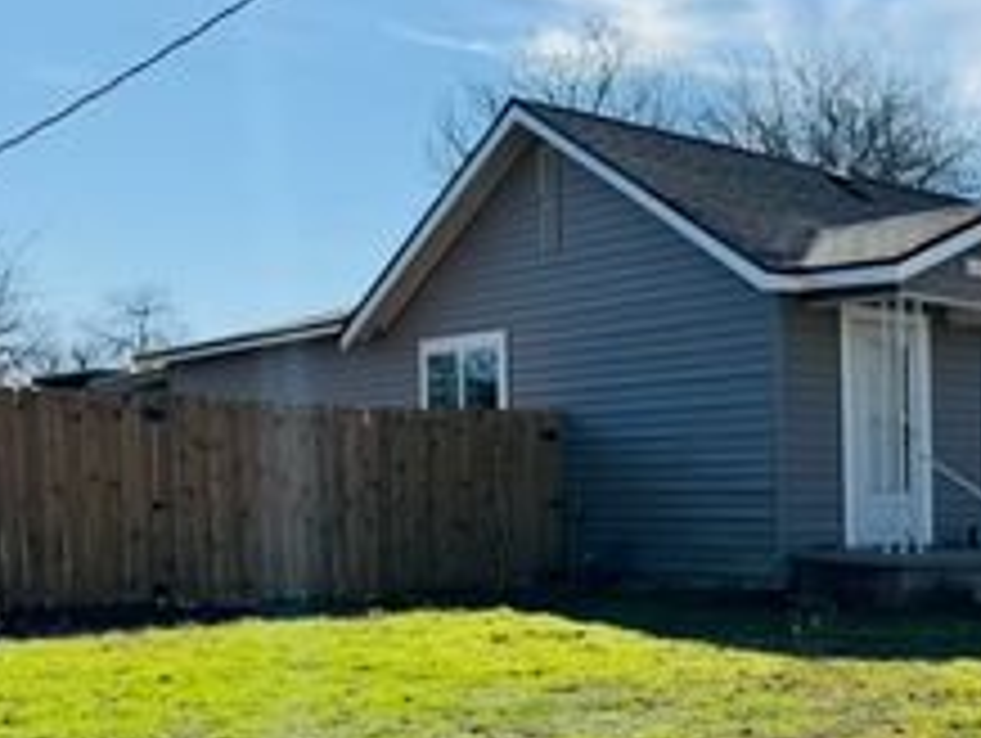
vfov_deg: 26.1
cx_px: 1098
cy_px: 605
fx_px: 1560
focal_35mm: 55
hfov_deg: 30.8
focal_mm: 6.76
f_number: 1.78
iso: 80
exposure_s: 1/4608
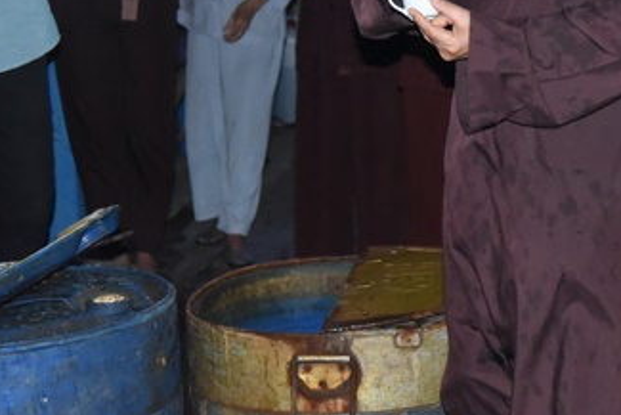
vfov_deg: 13.1
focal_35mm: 104
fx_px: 1795
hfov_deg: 19.3
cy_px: 52
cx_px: 541
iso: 12800
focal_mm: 52
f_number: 4
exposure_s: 1/60
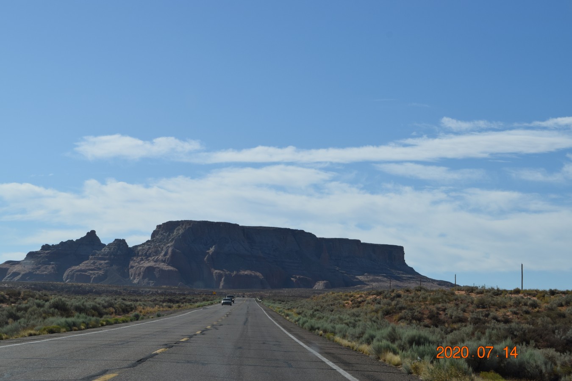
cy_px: 190
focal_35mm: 78
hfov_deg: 26.0
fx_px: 1239
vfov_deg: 17.5
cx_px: 286
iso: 200
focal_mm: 52
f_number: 11
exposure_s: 1/500
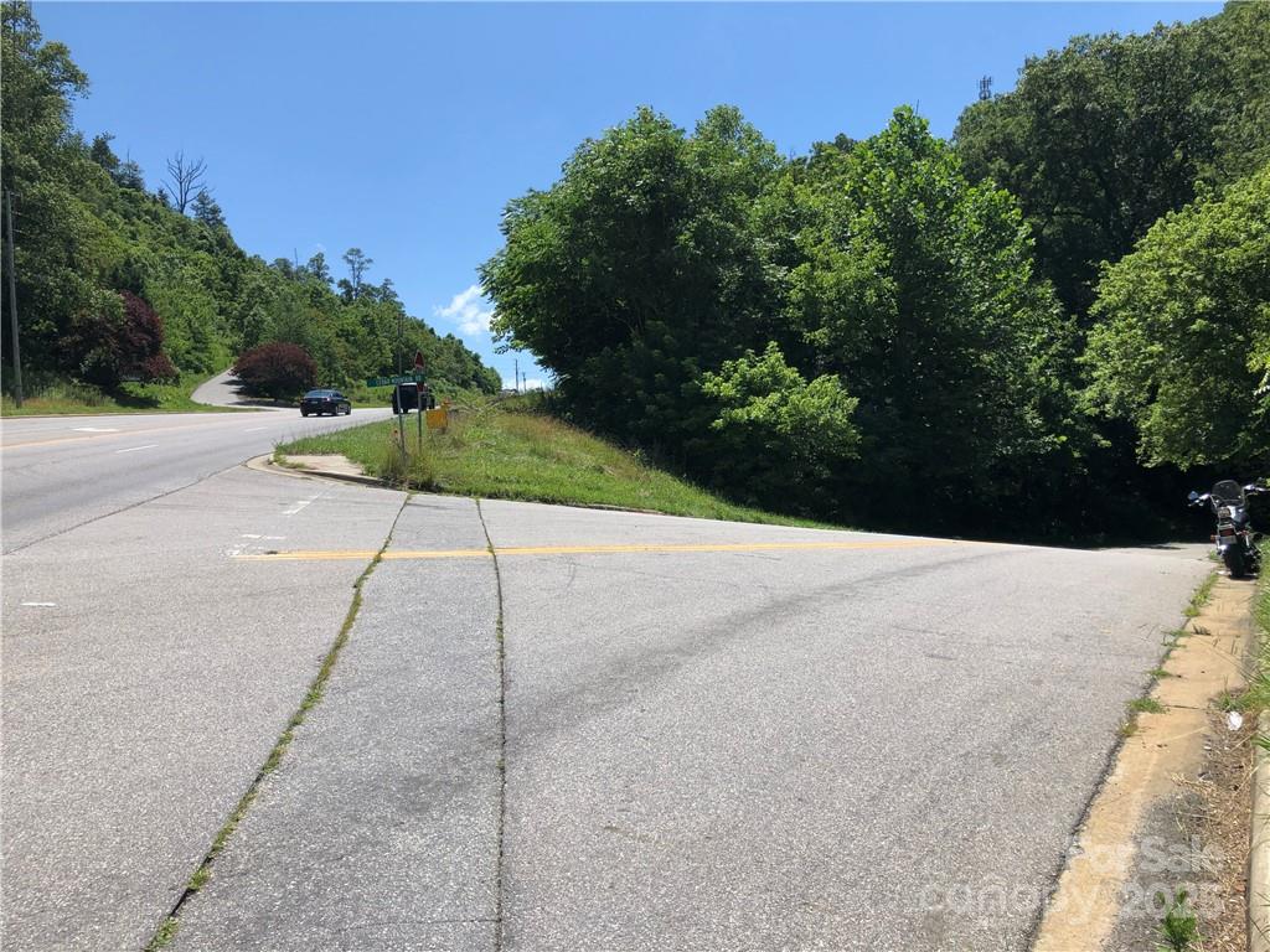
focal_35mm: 28
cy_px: 476
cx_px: 635
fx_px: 1027
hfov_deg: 63.4
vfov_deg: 49.7
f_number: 1.8
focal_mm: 3.99
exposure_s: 1/2024
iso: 20
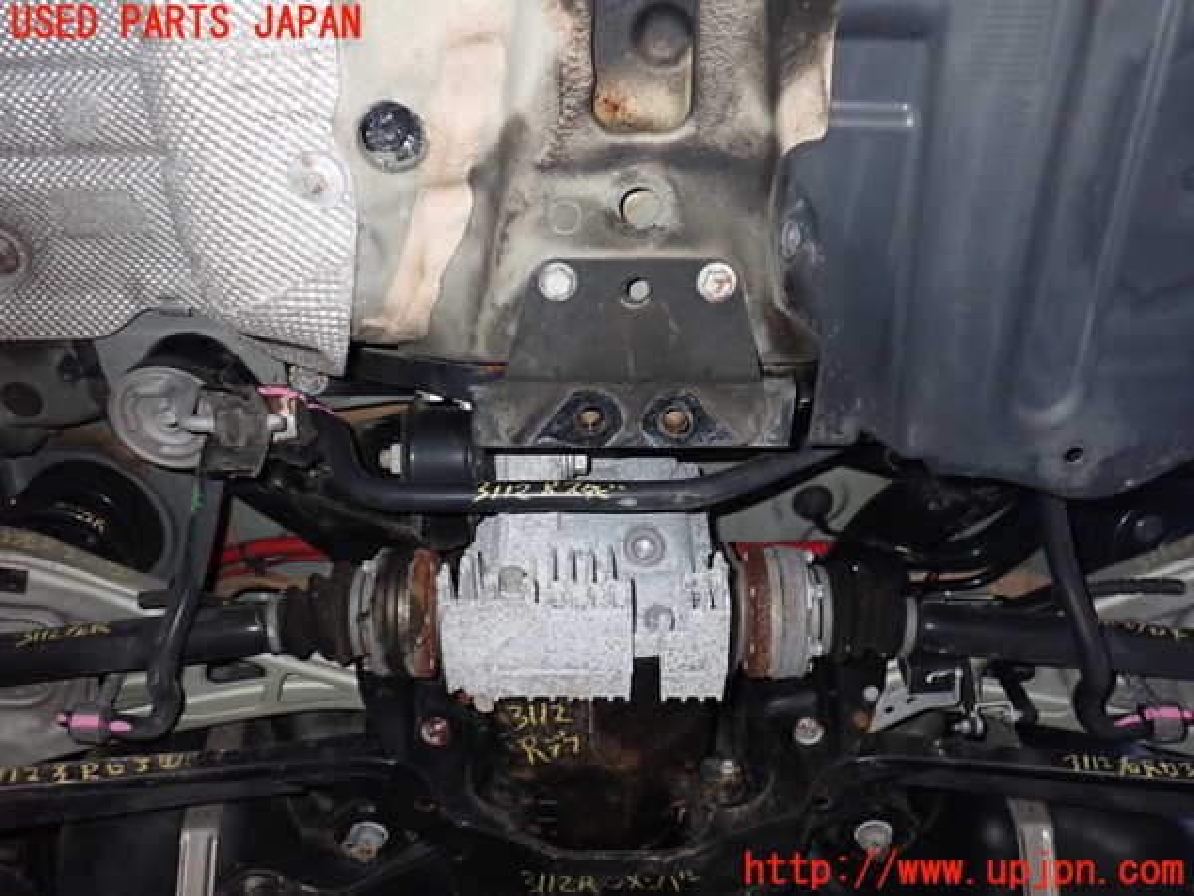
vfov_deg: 46.8
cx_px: 597
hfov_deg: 60.0
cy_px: 448
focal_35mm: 30
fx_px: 1035
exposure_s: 1/30
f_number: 6.3
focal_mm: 5.4
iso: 800
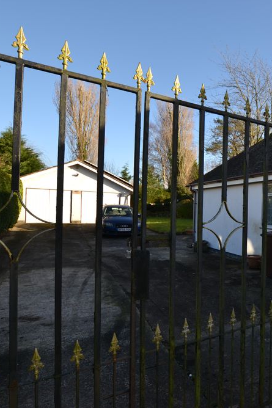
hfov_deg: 48.0
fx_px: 261
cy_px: 202
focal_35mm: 23
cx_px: 255
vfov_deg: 76.1
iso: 100
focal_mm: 10
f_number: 6.3
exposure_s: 1/160
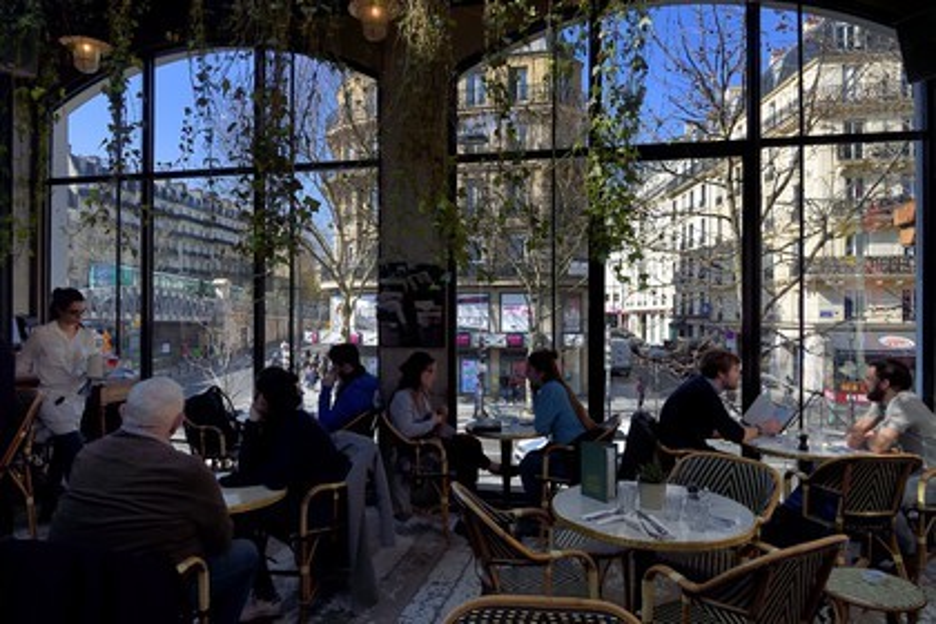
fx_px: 624
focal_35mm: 24
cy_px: 312
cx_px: 468
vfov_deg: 53.1
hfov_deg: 73.7
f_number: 14
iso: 200
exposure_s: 1/160
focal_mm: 24
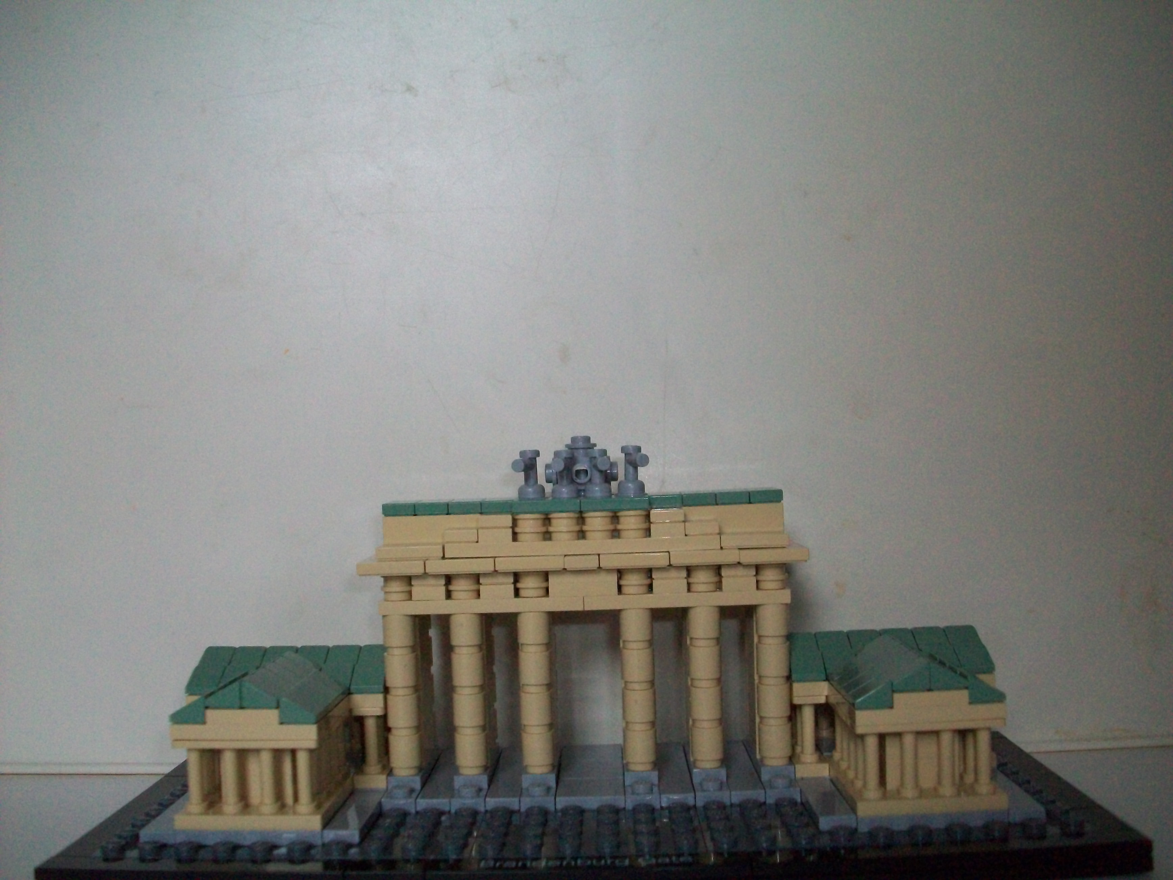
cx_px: 586
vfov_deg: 41.8
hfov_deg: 54.0
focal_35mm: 34
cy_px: 440
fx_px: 1152
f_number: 2.8
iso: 263
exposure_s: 1/125
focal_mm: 5.7
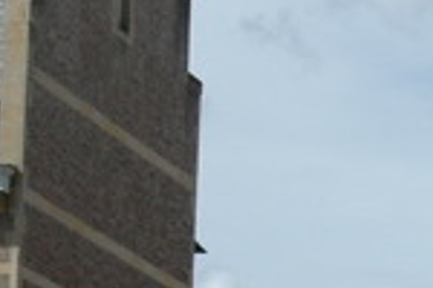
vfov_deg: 4.3
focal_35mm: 320
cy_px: 348
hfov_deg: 6.3
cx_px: 785
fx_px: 3849
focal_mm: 50
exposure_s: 1/400
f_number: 10
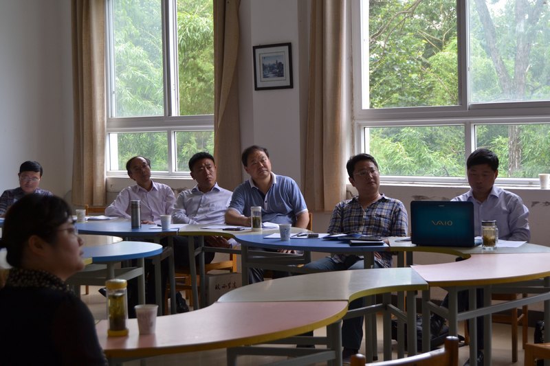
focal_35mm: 68
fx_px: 1031
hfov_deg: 29.9
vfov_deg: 20.2
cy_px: 183
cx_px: 275
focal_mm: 45
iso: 400
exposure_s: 1/100
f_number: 5.3
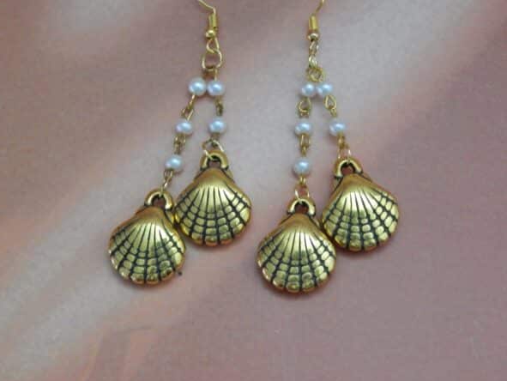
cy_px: 192
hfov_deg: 27.8
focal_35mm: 70
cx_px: 250
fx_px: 1026
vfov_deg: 21.0
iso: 720
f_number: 4.1
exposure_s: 1/8
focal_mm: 12.3
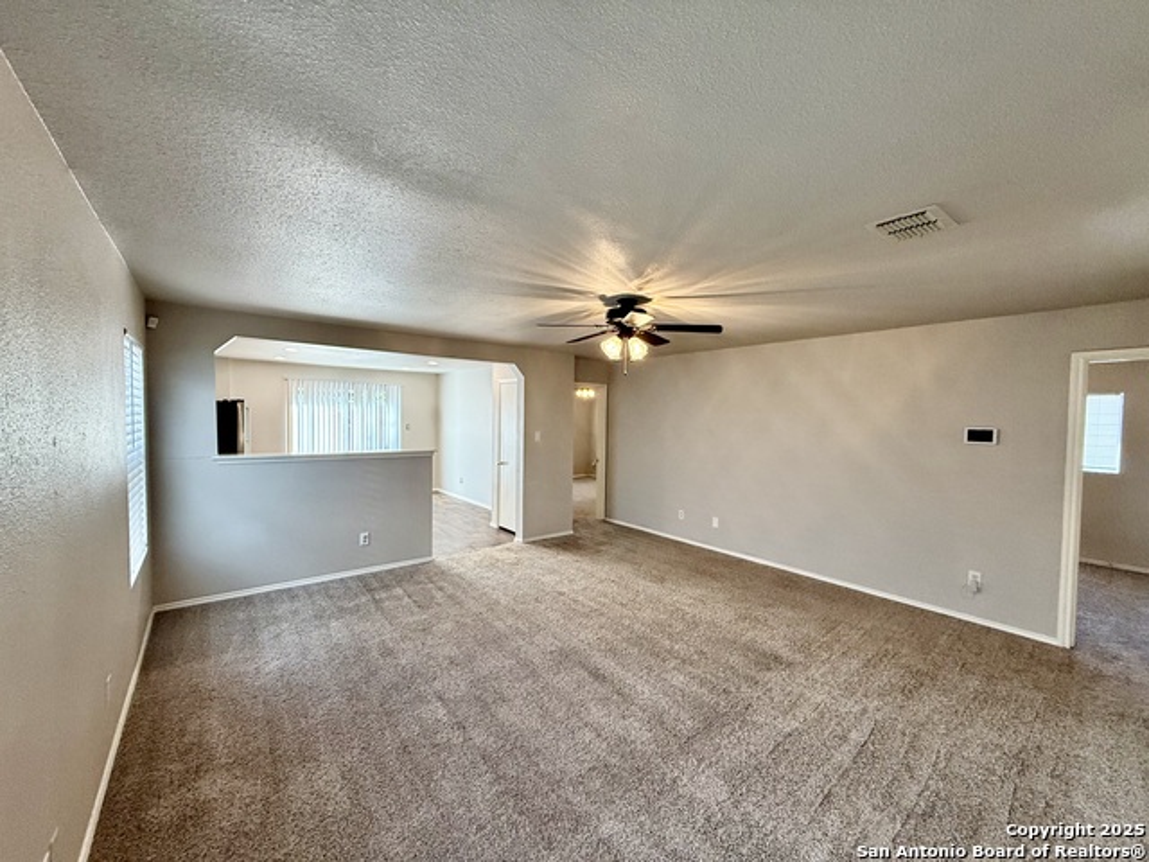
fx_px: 465
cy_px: 431
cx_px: 574
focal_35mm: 14
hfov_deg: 102.1
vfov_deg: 85.7
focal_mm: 2.22
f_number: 2.2
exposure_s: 1/120
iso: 200
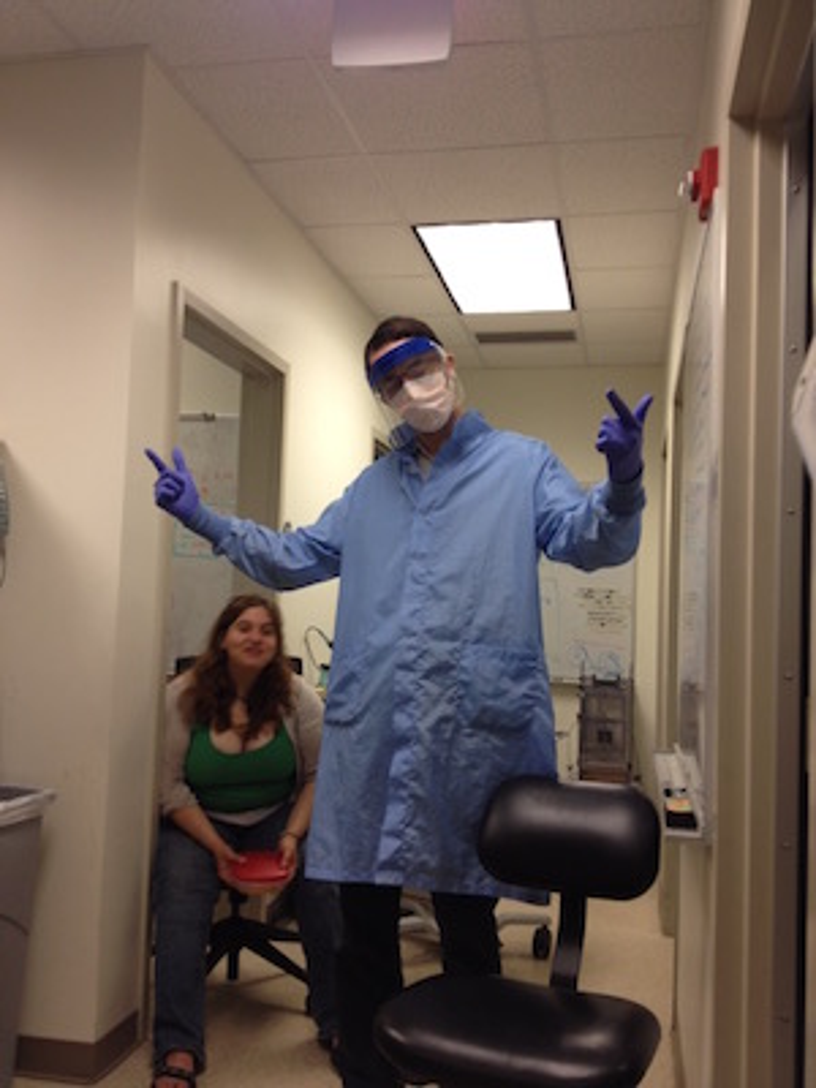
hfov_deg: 40.7
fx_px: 1100
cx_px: 408
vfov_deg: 52.6
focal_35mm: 35
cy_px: 544
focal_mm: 4.28
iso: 50
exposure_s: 1/24
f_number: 2.4
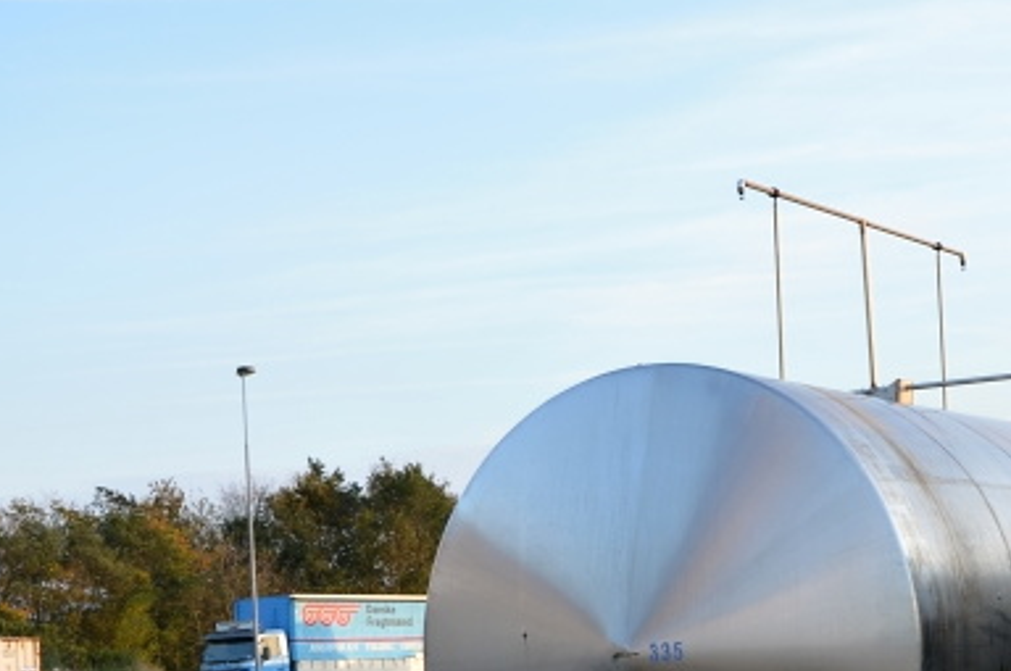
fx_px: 2189
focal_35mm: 78
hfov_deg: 25.2
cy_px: 595
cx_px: 927
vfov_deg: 17.2
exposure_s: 1/125
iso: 200
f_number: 5.6
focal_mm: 25
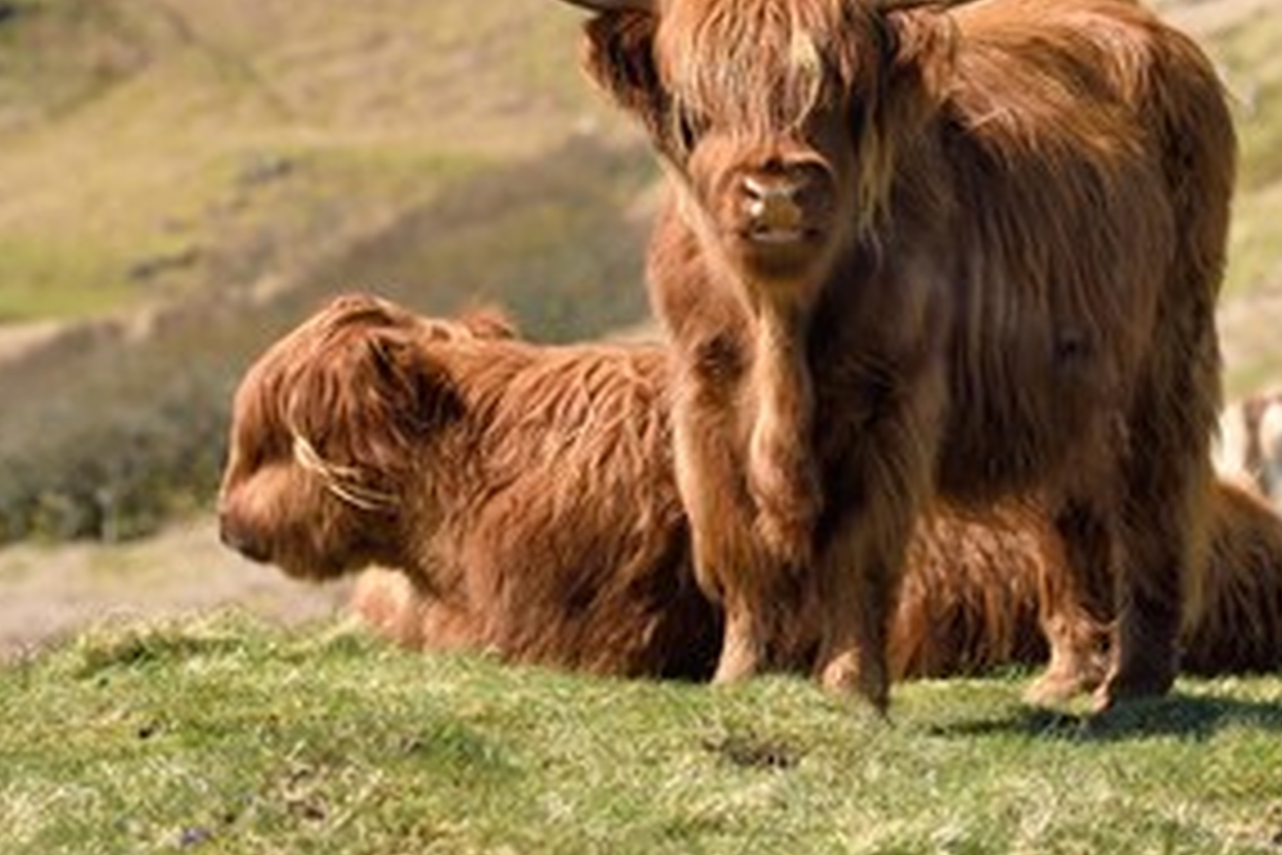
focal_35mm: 295
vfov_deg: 4.7
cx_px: 913
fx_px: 10504
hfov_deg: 7.0
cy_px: 261
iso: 200
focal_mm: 200
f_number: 7.1
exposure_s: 1/320
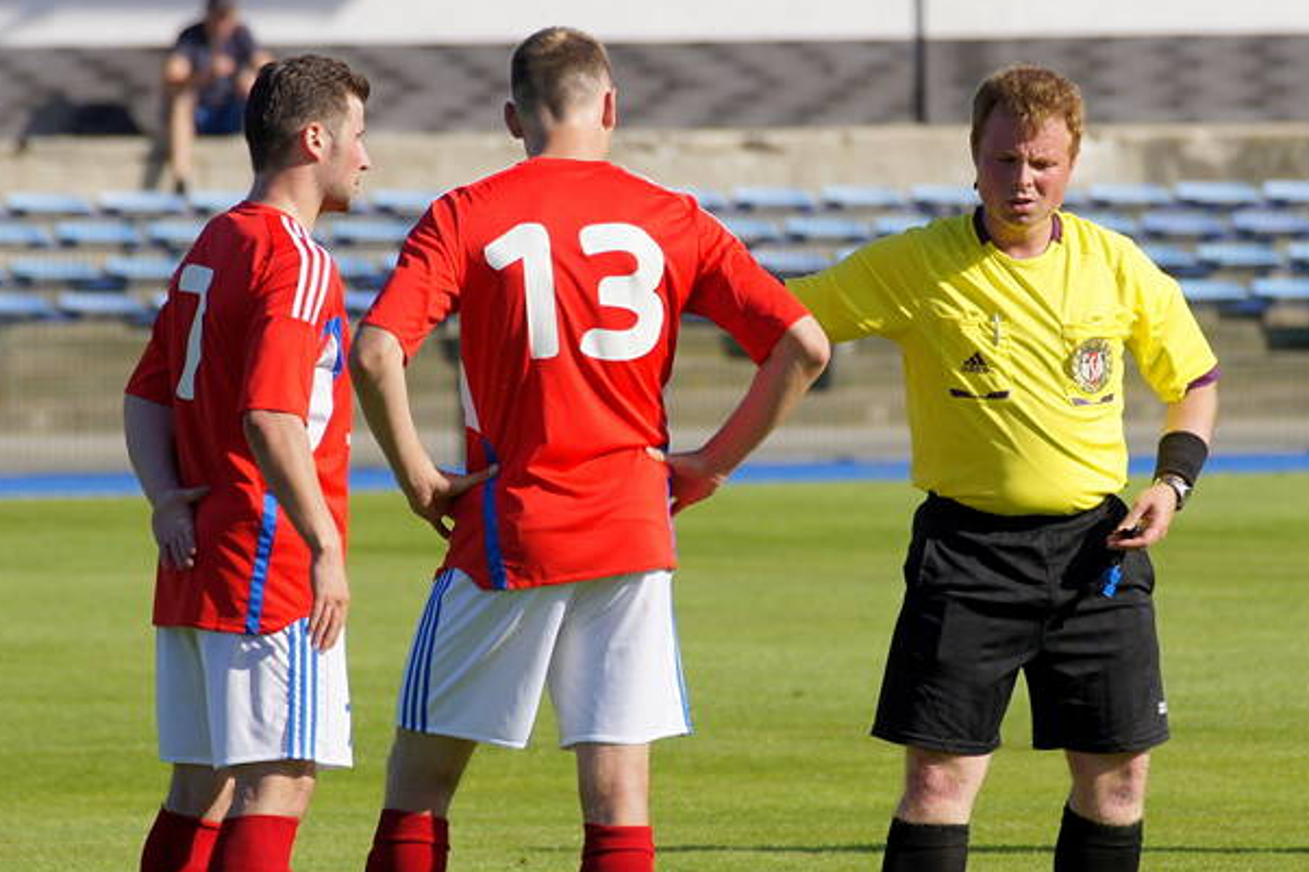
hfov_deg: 4.2
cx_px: 596
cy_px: 607
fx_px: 17702
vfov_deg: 2.8
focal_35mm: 487
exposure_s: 1/1250
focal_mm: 230
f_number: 5.6
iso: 250
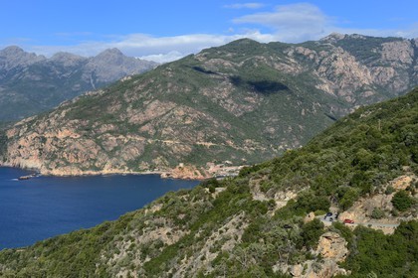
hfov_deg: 41.1
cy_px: 139
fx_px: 557
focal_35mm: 48
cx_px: 209
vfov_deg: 28.1
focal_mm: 48
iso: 200
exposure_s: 1/320
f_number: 10
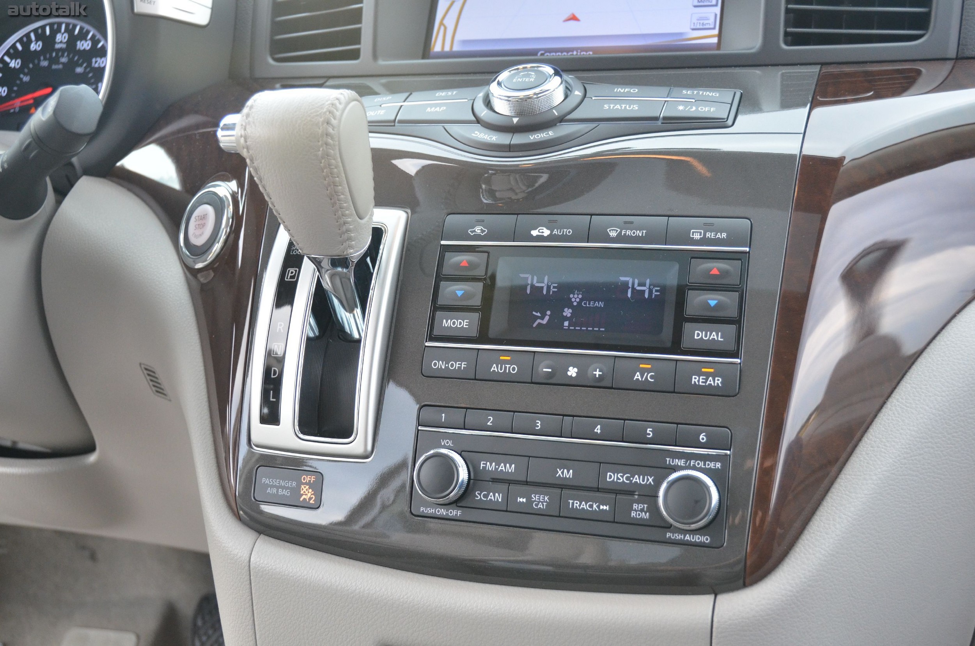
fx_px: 1135
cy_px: 323
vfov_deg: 31.8
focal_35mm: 42
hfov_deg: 46.5
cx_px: 488
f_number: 4
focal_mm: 28
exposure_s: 1/250
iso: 1600
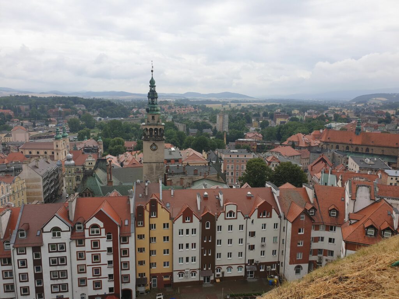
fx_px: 300
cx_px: 200
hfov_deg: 67.3
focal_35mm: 26
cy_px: 150
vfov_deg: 53.1
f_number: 2.4
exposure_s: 1/1481
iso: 50
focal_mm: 4.3
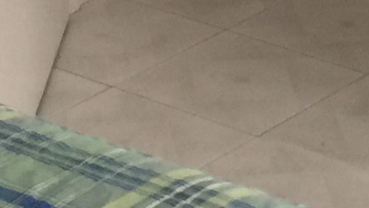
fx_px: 2427
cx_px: 137
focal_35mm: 248
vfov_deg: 4.6
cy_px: -539
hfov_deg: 8.7
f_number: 2.2
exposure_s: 1/15
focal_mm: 4.15
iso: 40
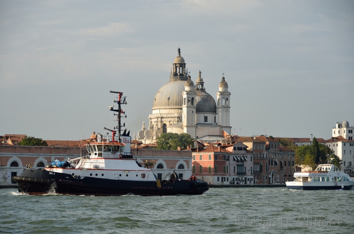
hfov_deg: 17.1
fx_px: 1177
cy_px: 117
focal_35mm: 120
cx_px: 177
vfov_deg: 11.4
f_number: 5
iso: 100
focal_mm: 80
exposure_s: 1/250
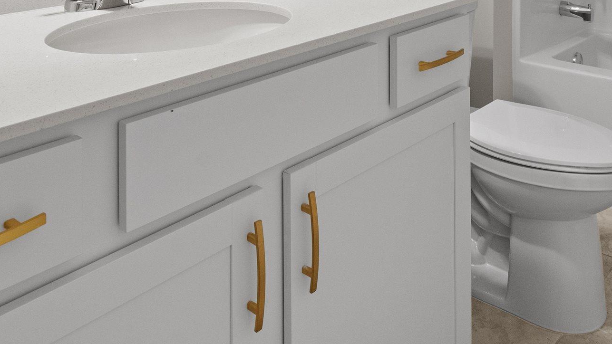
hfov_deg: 50.1
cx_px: 371
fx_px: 649
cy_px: -123
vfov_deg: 25.0
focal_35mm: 40
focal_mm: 16
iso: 1000
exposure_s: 1/15
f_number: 8
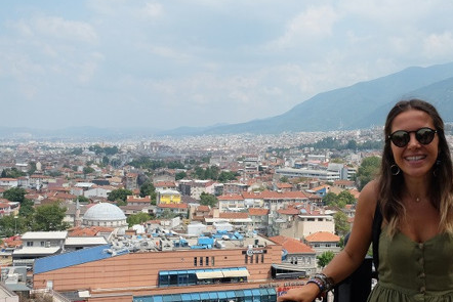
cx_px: 370
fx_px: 592
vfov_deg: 28.5
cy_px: 192
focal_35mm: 47
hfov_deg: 40.0
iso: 400
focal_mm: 18
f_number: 9
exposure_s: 1/400
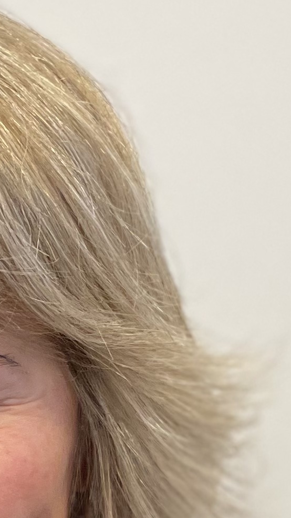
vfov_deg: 17.8
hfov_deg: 10.3
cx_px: -42
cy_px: 565
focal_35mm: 116
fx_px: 1591
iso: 125
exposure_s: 1/100
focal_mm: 4.2
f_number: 1.6
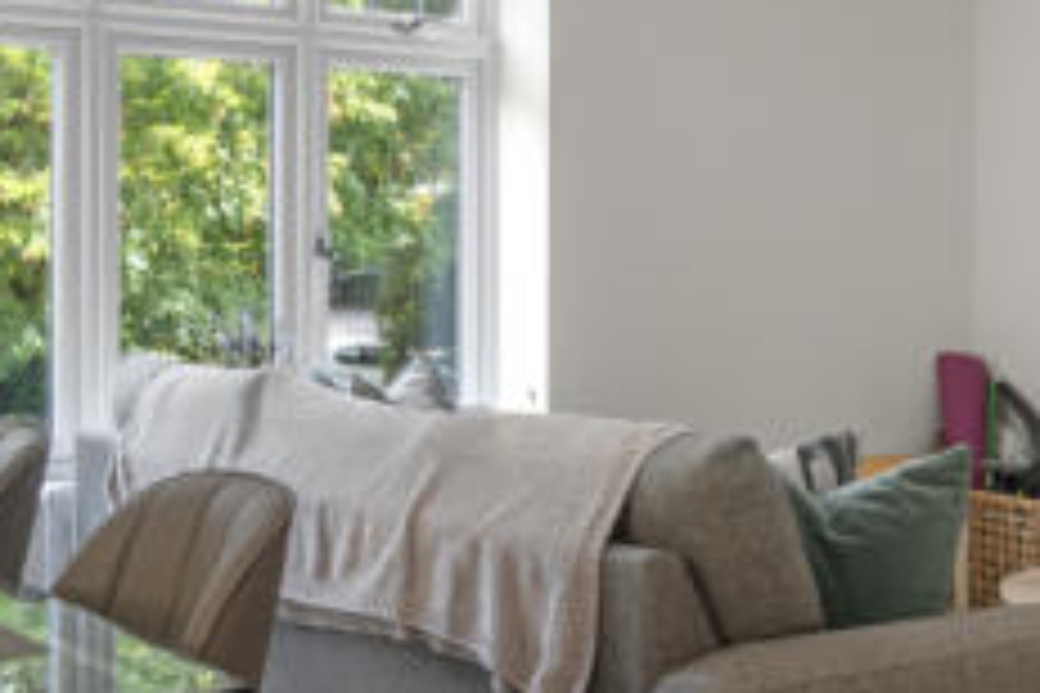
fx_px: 1791
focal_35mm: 62
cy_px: 223
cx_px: 585
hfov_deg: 32.3
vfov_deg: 21.8
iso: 200
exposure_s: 1/1.25
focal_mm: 14
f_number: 16
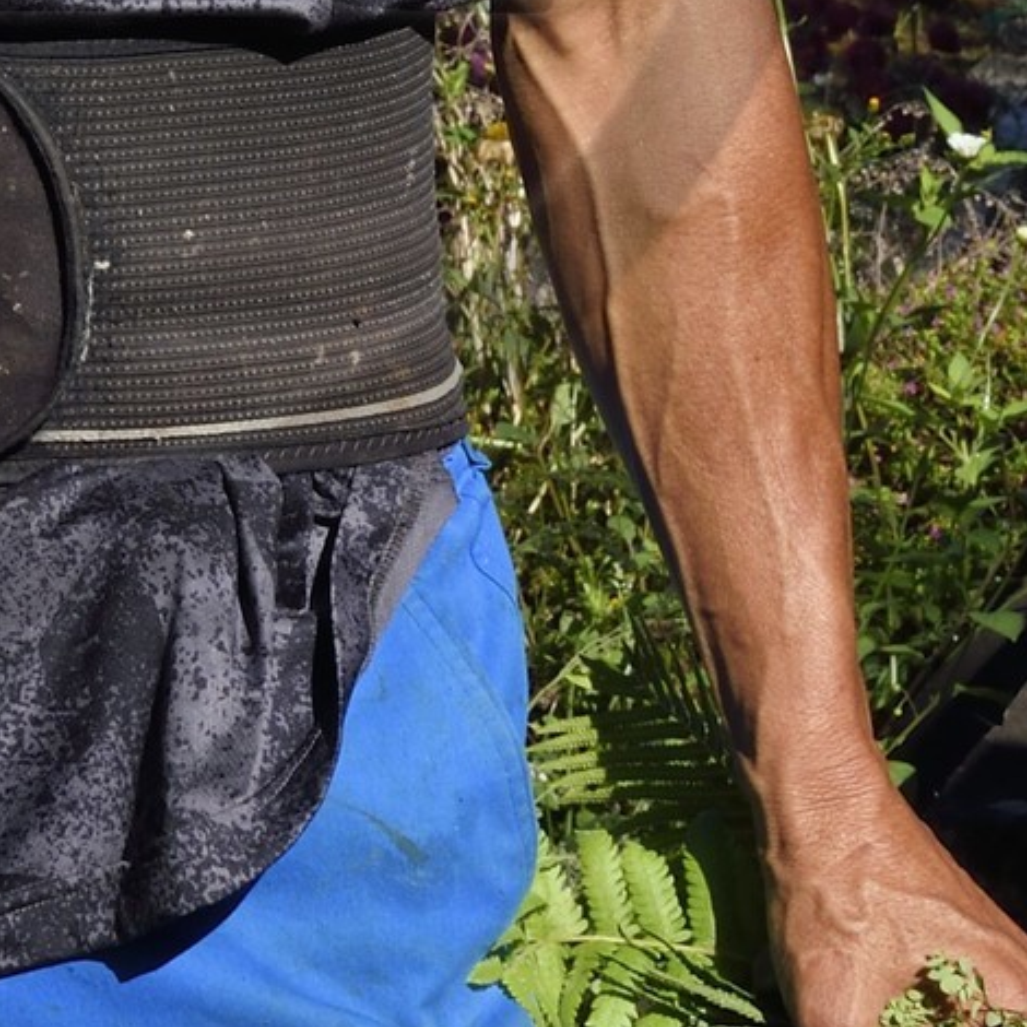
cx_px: -160
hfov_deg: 8.7
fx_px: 6713
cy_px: -388
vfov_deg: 8.6
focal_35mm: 200
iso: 200
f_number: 18
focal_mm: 46
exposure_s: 1/160
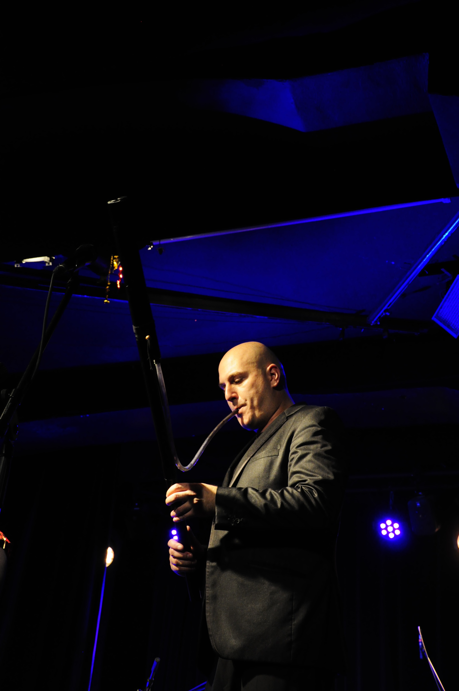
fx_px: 1007
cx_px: 230
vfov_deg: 37.9
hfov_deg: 25.7
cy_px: 346
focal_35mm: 52
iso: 1600
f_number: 8
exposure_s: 1/60
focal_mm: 35
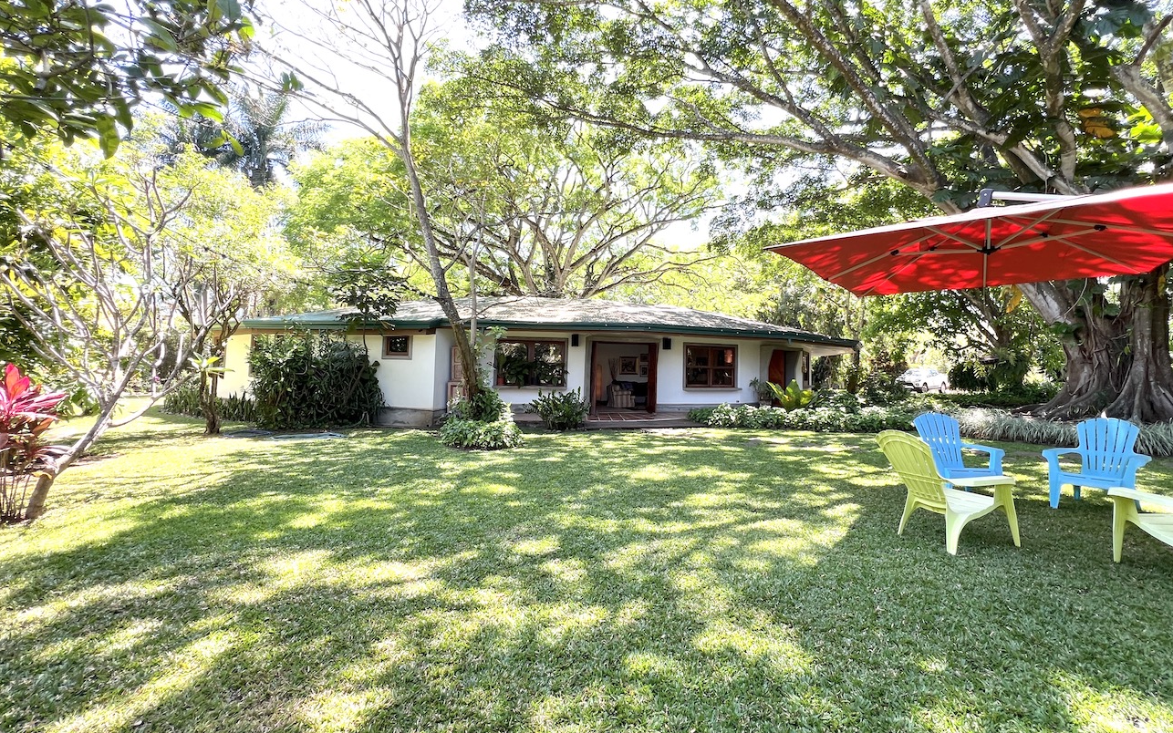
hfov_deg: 101.2
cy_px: 342
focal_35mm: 15
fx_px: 480
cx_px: 637
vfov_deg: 74.7
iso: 50
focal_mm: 1.57
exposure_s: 1/99
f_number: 1.8
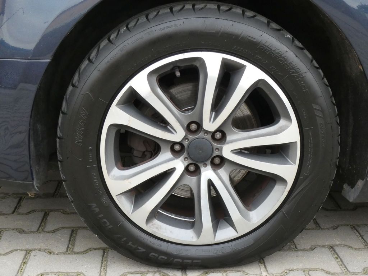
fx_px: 617
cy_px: 138
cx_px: 184
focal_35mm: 58
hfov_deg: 33.2
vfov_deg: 25.2
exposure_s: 1/80
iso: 640
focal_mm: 10.4
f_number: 5.6
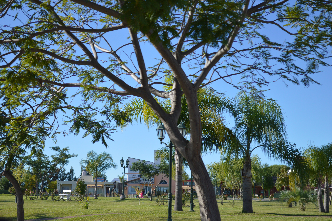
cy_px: 110
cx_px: 166
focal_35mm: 72
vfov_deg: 18.9
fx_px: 663
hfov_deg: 28.1
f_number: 5.3
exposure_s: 1/400
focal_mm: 48
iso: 100
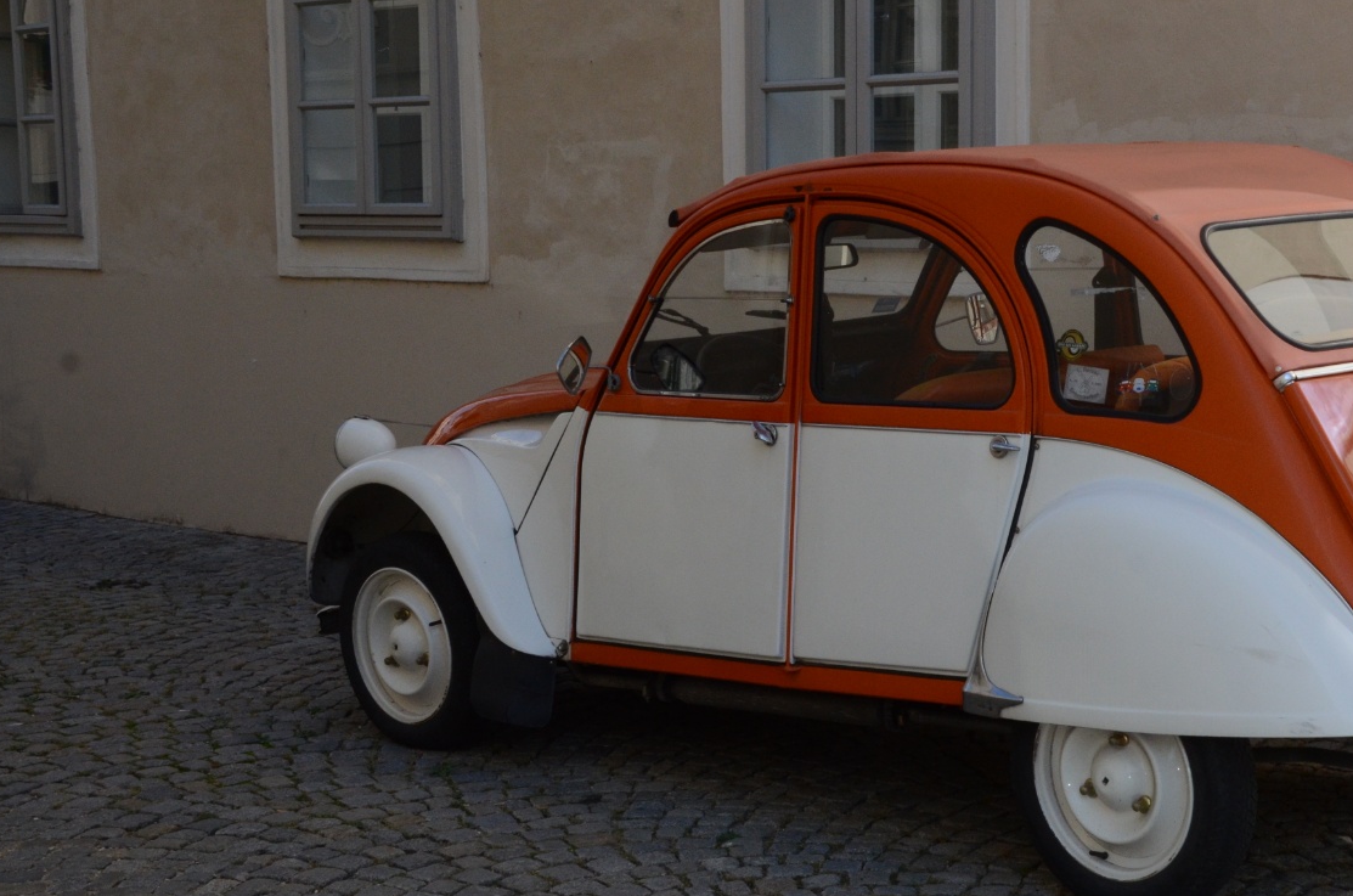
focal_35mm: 69
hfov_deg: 29.0
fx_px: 2588
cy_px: 481
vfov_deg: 19.6
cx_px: 938
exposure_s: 1/1000
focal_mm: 32
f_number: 11
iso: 1000
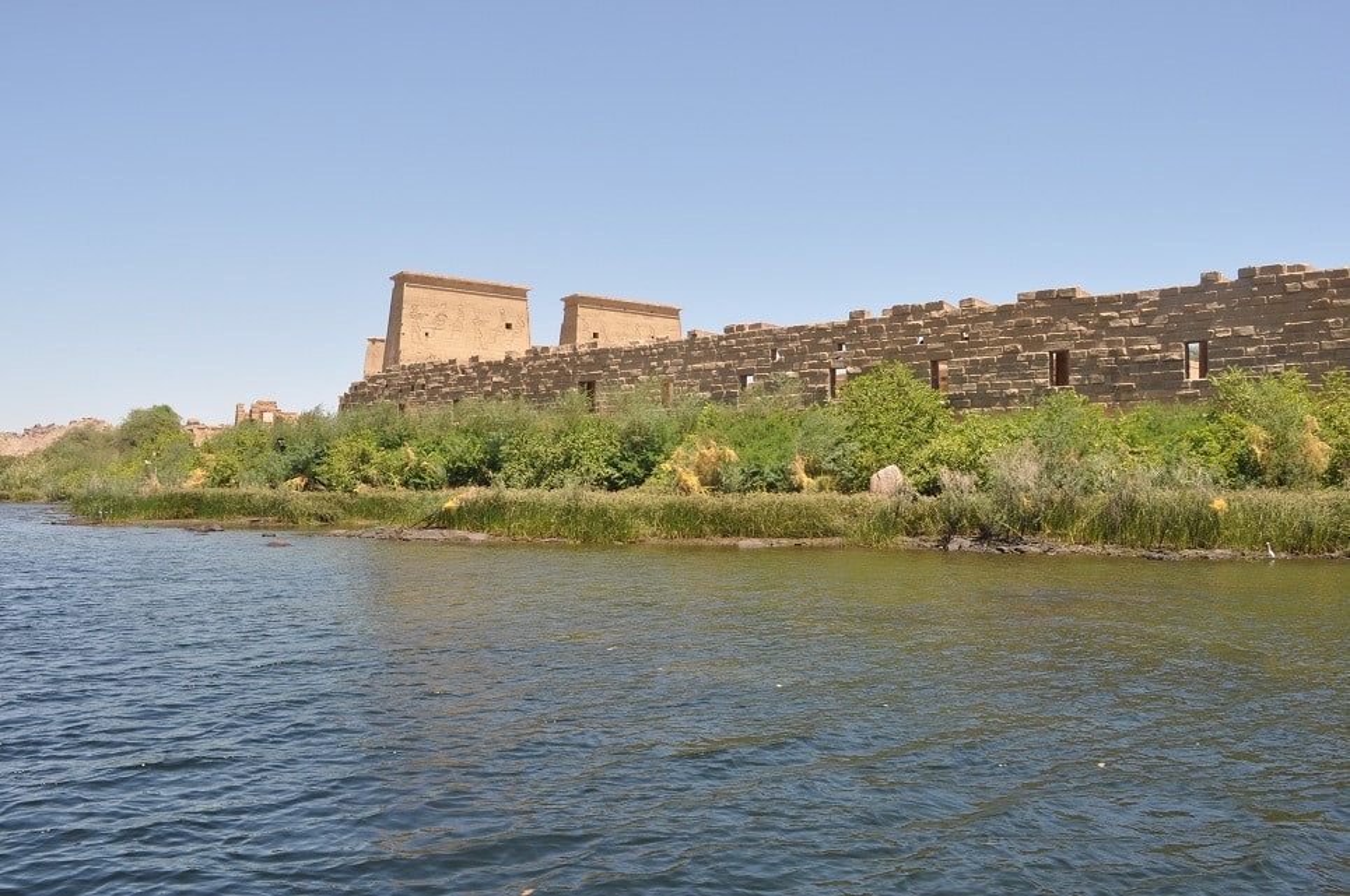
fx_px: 1011
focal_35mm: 27
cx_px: 675
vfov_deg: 47.8
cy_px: 448
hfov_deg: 67.4
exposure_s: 1/160
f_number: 13
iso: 200
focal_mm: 18
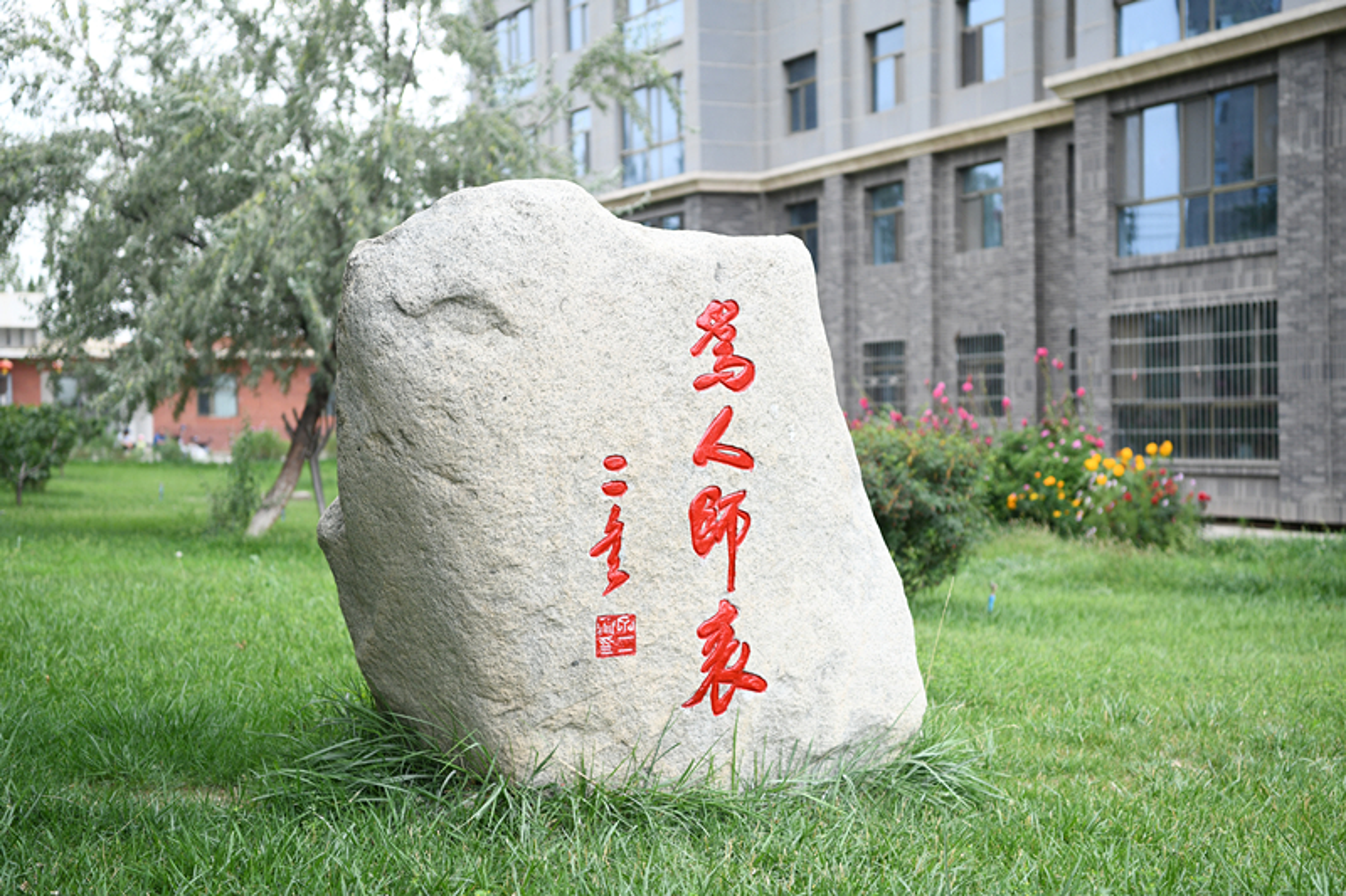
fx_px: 1944
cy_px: 448
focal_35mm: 52
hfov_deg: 38.2
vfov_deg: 26.0
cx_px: 673
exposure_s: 1/640
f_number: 3.5
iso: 800
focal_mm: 52
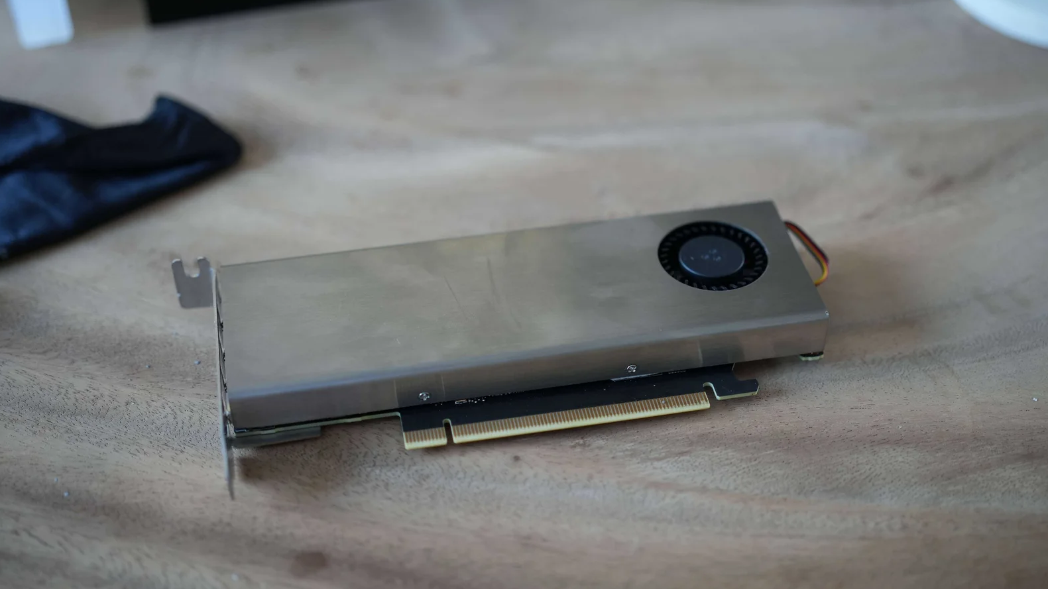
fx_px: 1473
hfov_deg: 39.2
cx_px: 526
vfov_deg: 22.6
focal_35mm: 53
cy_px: 293
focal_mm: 50
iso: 1000
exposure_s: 1/50
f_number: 2.5
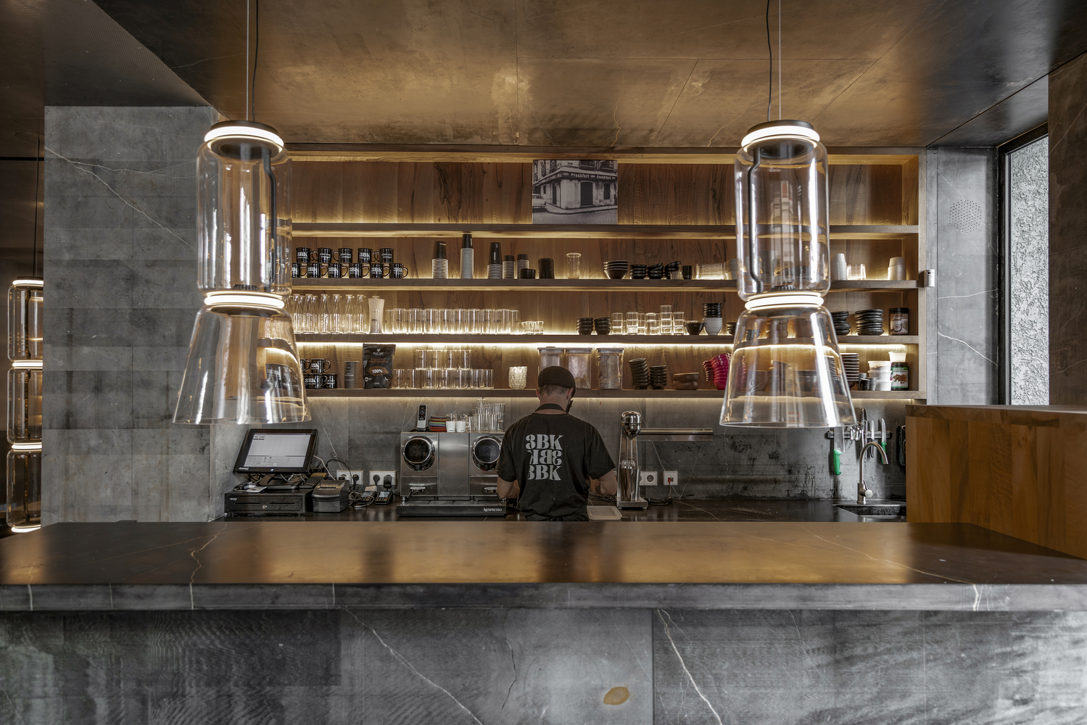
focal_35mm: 21
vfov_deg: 59.5
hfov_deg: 81.2
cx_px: 544
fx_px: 634
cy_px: 362
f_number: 4
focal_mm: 21
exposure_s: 1/4
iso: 100
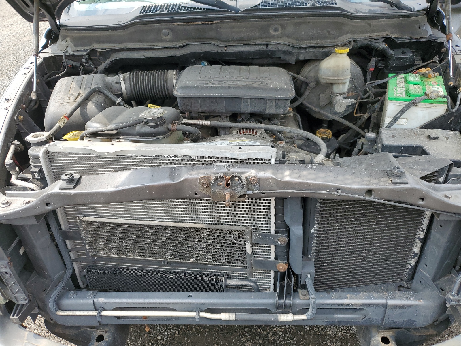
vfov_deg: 53.1
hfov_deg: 67.3
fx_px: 346
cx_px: 230
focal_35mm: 26
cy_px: 173
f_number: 1.5
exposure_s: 1/833
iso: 50
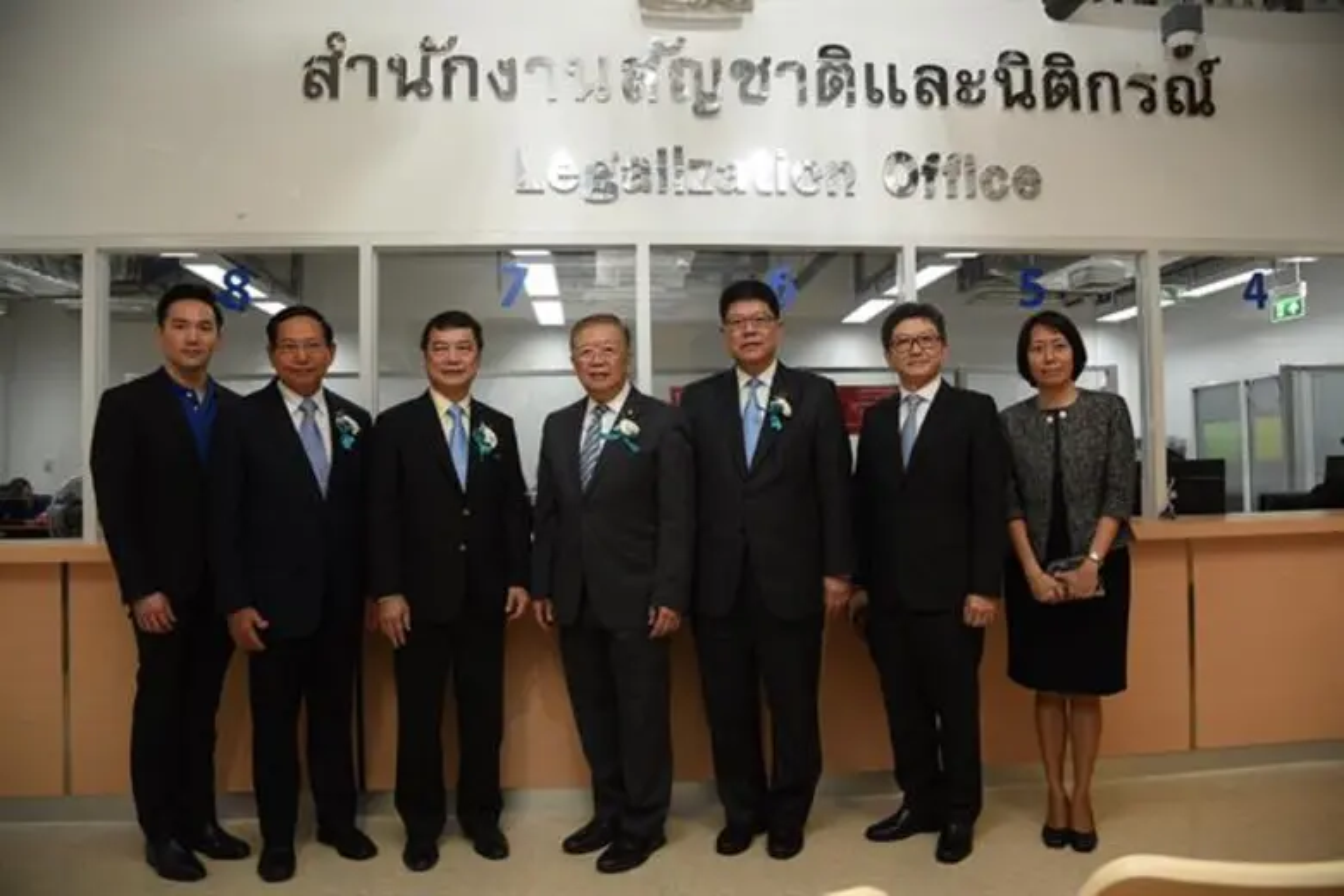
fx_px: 896
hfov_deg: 73.7
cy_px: 448
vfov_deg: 53.1
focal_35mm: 24
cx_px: 672
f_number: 4
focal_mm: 24
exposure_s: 1/200
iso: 1000
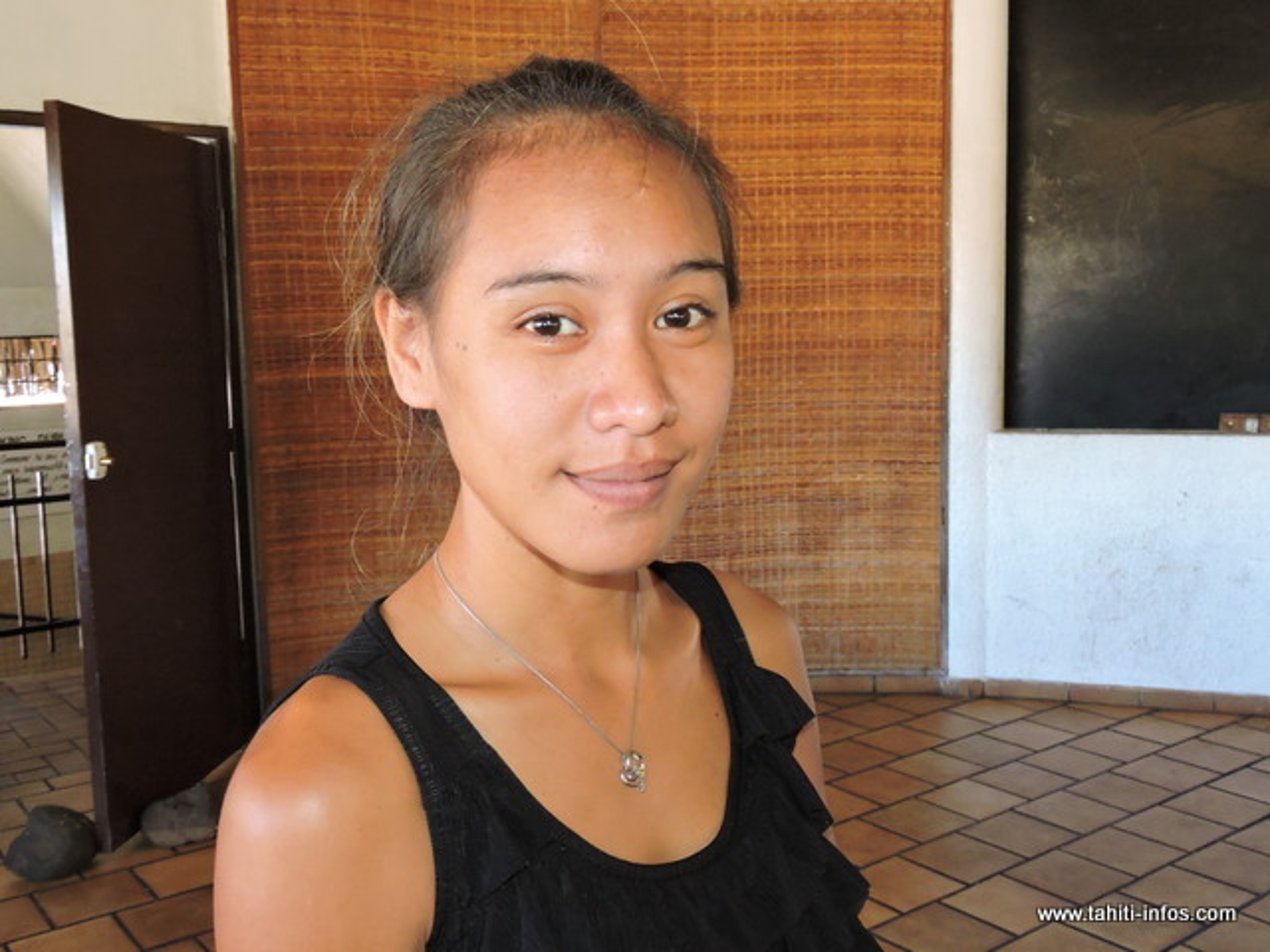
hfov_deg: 52.6
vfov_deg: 40.7
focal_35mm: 35
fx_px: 1284
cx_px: 635
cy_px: 476
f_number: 3.8
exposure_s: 1/80
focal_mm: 6.3
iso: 800
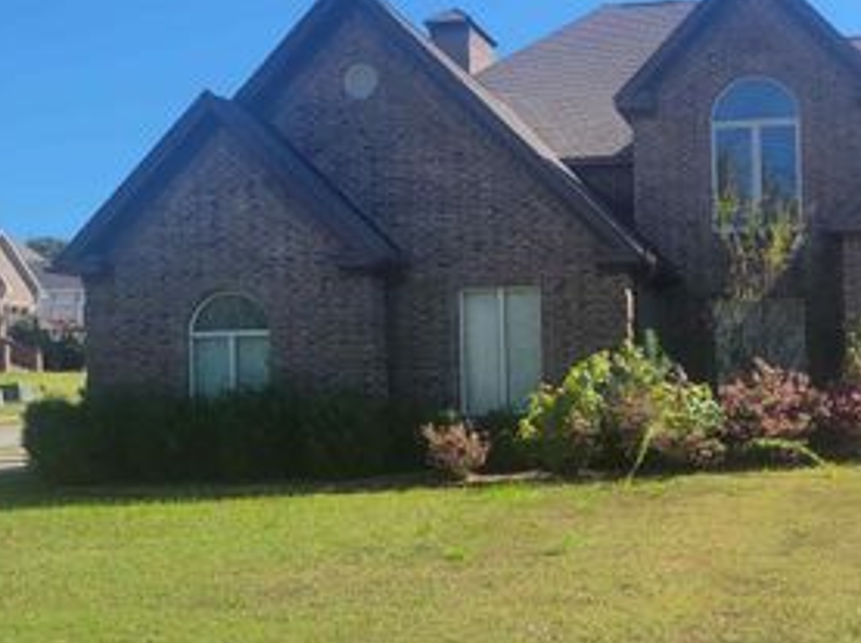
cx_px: 743
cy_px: 433
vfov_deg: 30.6
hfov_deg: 38.2
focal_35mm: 47
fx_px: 1168
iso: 40
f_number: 1.8
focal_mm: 5.4
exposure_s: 1/1584
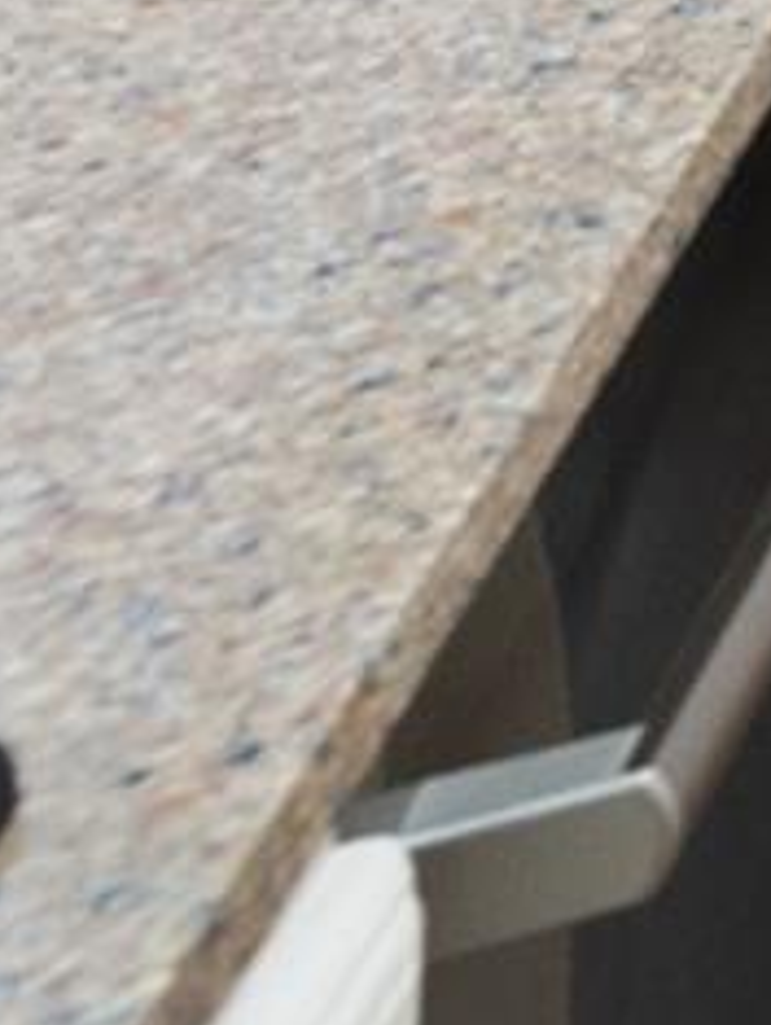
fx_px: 3735
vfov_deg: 11.5
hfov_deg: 5.7
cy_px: -1757
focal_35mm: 126
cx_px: 4254
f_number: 8
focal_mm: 15
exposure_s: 1/2
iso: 400
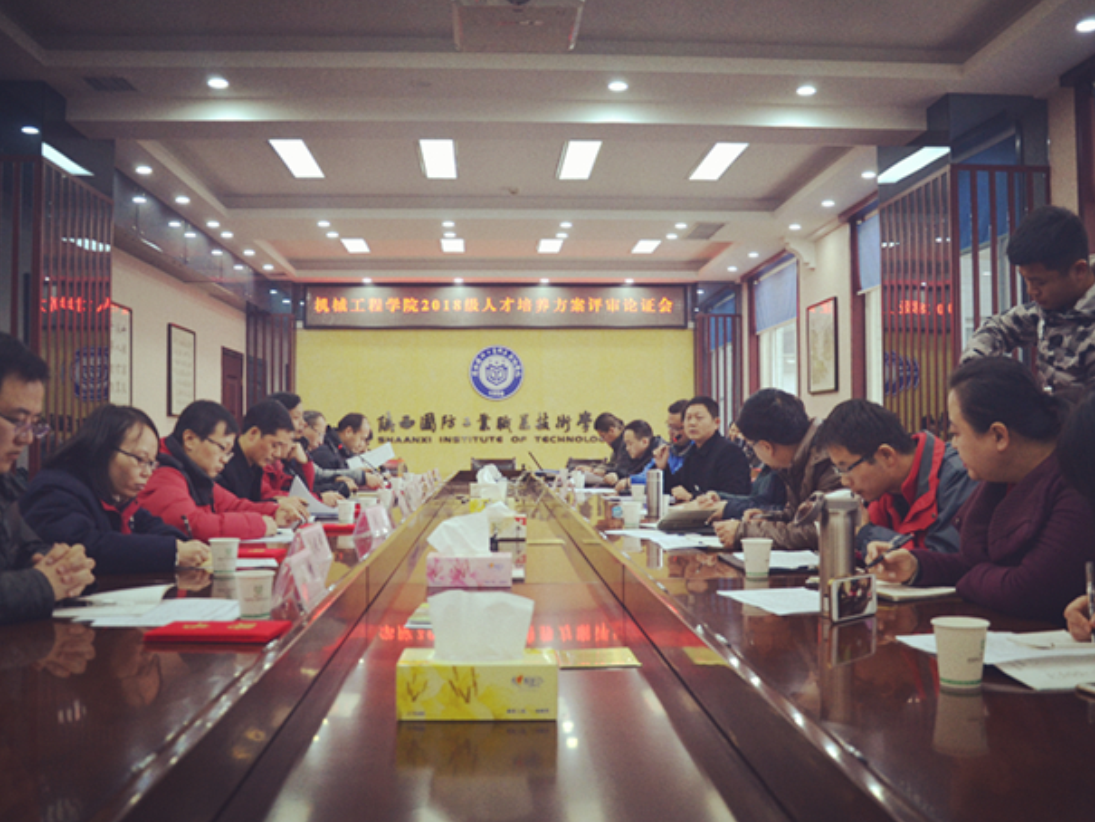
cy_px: 402
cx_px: 536
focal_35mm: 30
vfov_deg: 46.8
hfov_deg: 59.9
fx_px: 949
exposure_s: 1/50
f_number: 3.5
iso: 400
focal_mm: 18
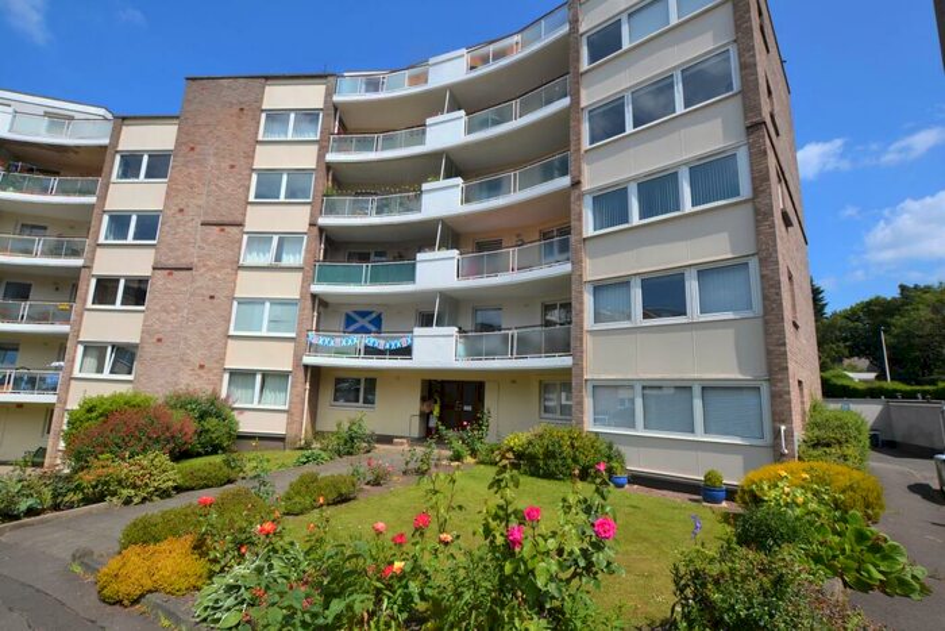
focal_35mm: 15
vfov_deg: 77.4
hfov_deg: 100.4
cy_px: 316
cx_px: 472
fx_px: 394
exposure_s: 1/250
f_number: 8
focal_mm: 10
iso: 100
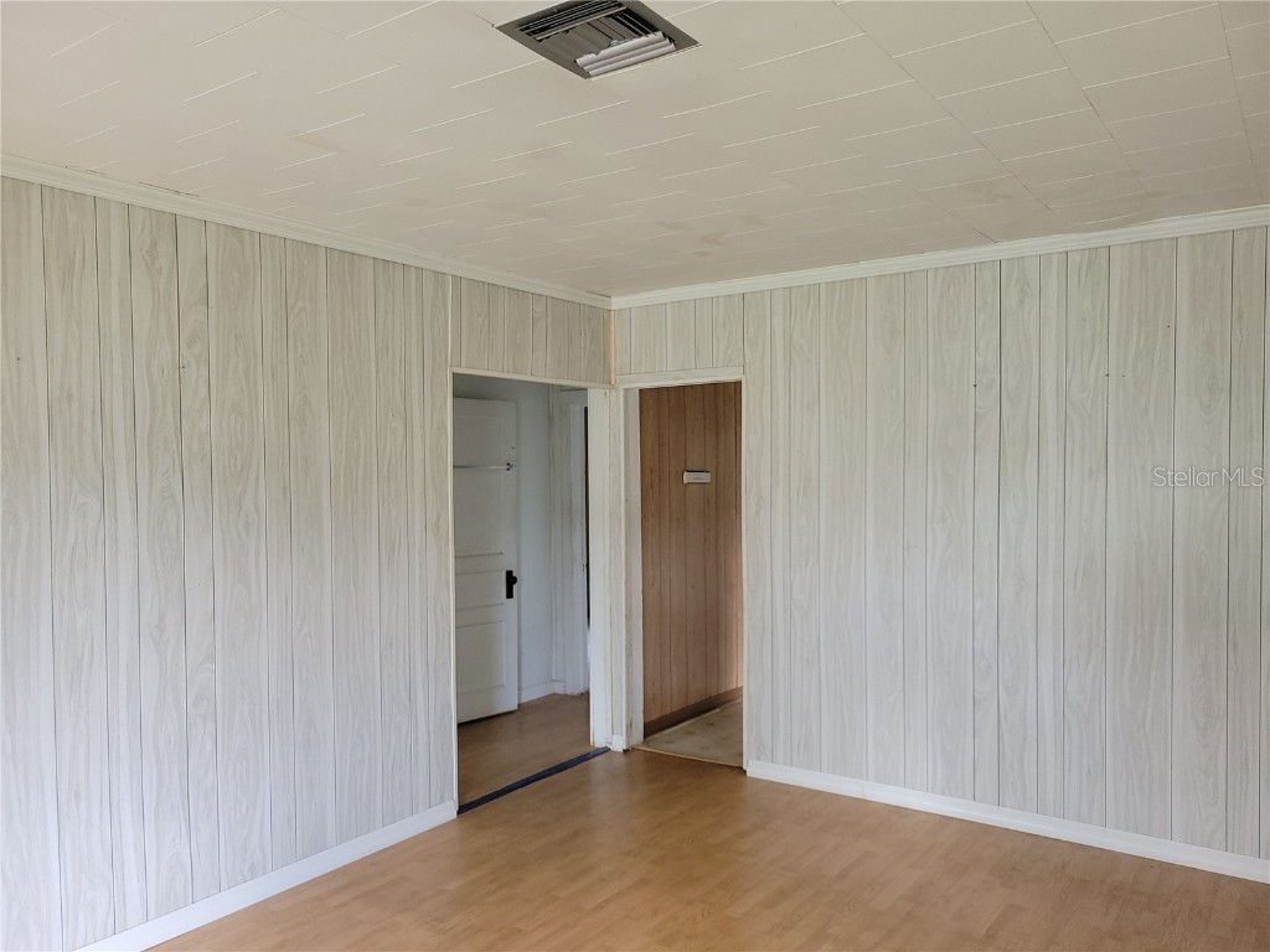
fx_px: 954
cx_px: 635
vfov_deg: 53.1
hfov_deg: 67.3
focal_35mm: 26
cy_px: 476
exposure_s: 1/60
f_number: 1.8
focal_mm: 5.4
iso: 125
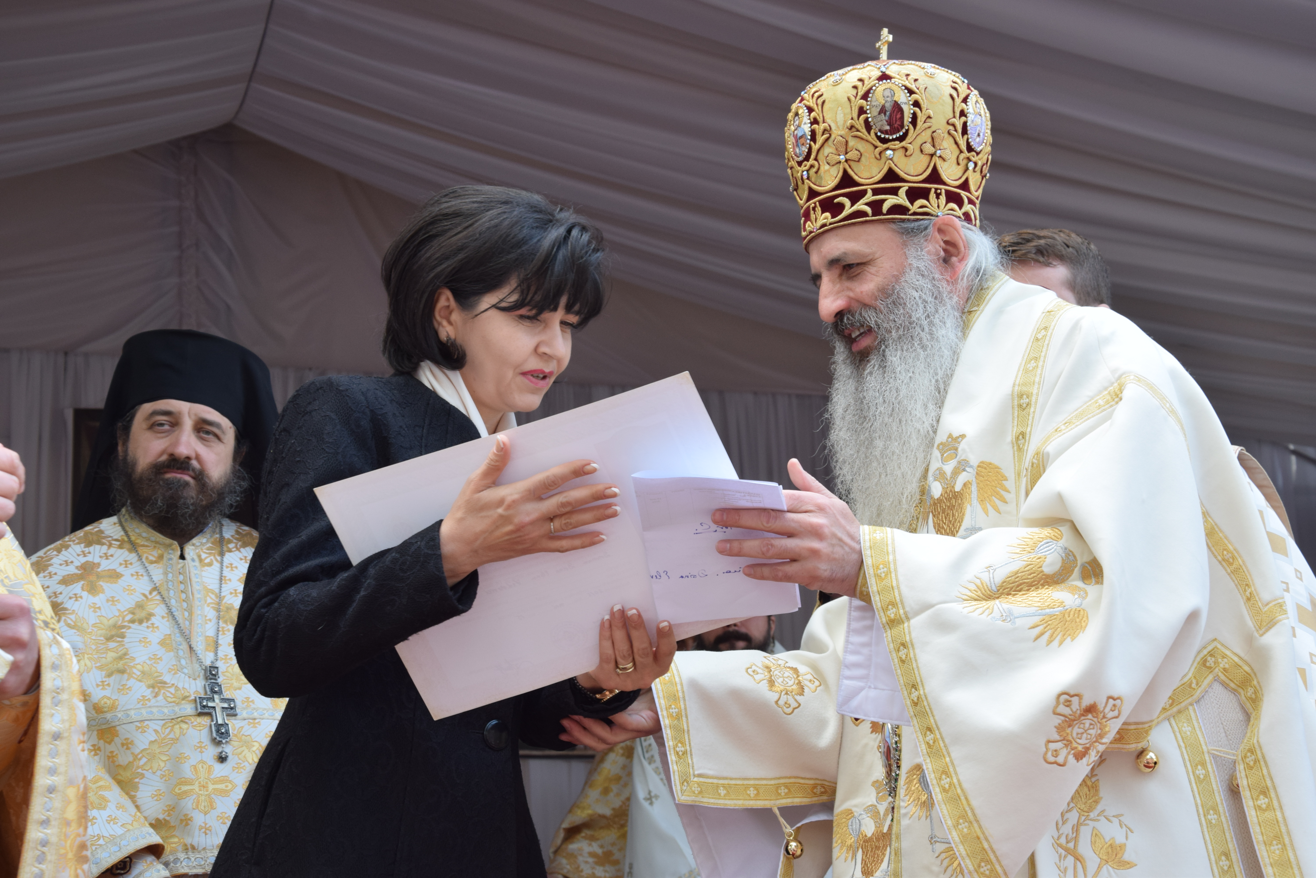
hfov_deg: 31.9
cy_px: 439
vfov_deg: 21.6
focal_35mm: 63
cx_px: 658
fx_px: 2303
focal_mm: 42
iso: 320
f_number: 8
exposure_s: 1/125
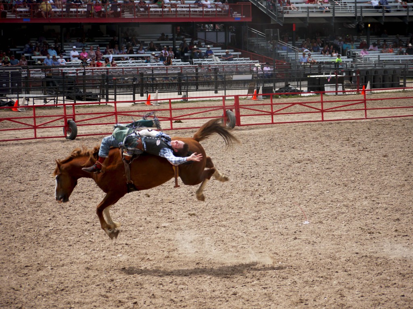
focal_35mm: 156
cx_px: 206
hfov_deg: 12.7
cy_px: 154
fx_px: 1861
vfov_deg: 9.5
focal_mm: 78
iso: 200
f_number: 4.4
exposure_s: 1/500
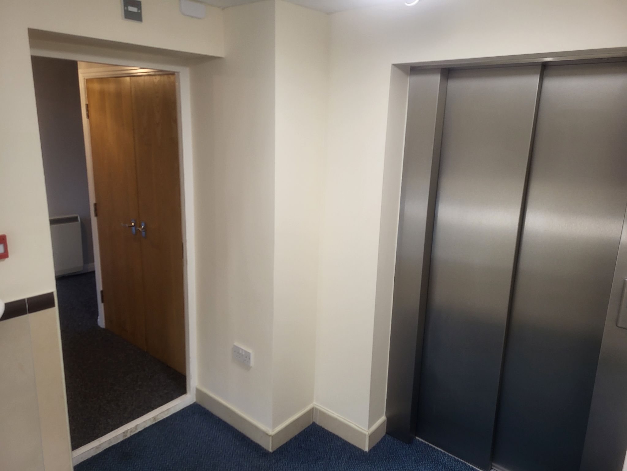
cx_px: 314
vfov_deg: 53.1
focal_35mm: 26
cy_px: 236
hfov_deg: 67.3
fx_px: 471
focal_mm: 5.4
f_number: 1.8
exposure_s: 1/50
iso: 160
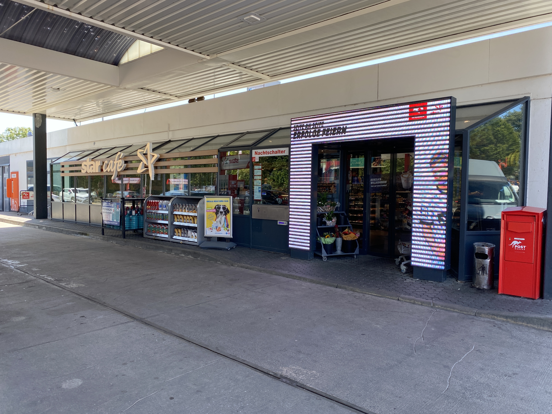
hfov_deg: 67.3
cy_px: 207
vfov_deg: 53.1
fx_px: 415
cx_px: 276
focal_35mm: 26
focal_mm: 4.25
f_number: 1.8
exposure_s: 1/374
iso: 32
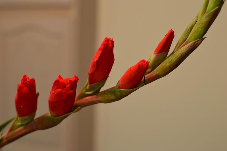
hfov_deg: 37.9
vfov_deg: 25.7
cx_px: 114
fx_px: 331
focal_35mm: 52
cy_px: 76
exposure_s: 1/50
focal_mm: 35
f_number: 3.5
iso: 800
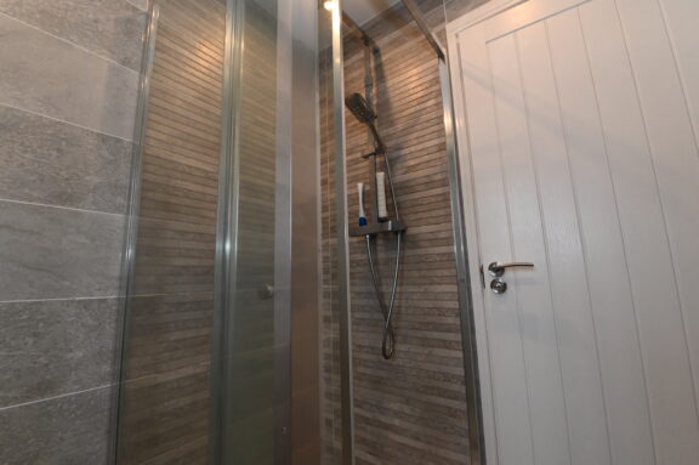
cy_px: 232
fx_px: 291
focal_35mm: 15
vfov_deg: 77.2
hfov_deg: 100.4
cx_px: 350
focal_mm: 15
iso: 5000
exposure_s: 1/125
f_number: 10
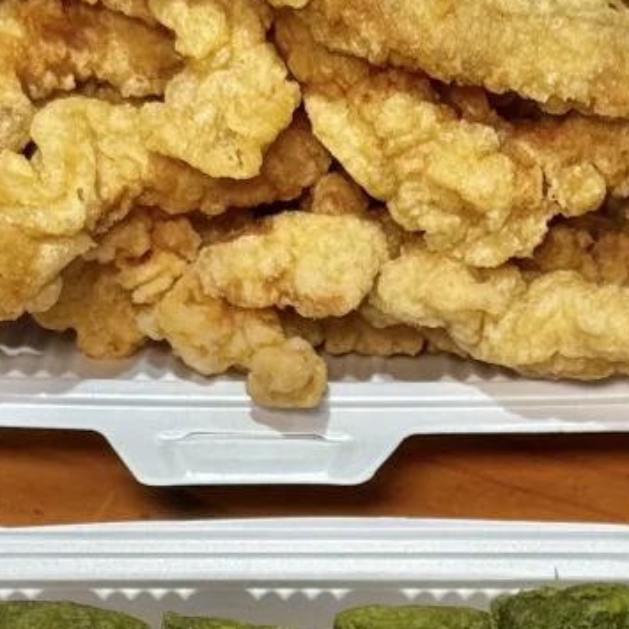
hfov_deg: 10.1
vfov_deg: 9.8
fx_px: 3536
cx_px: 519
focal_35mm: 172
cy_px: 966
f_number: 1.78
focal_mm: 6.76
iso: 64
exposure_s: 1/100
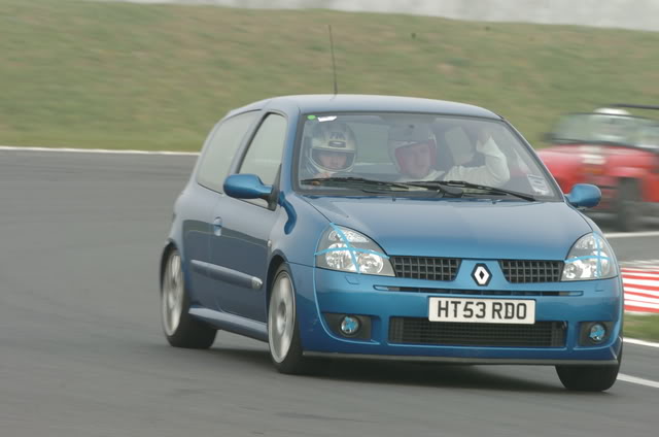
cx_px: 330
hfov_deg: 4.6
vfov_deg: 3.0
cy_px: 218
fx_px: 8221
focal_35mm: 450
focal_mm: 300
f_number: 11
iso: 200
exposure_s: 1/80
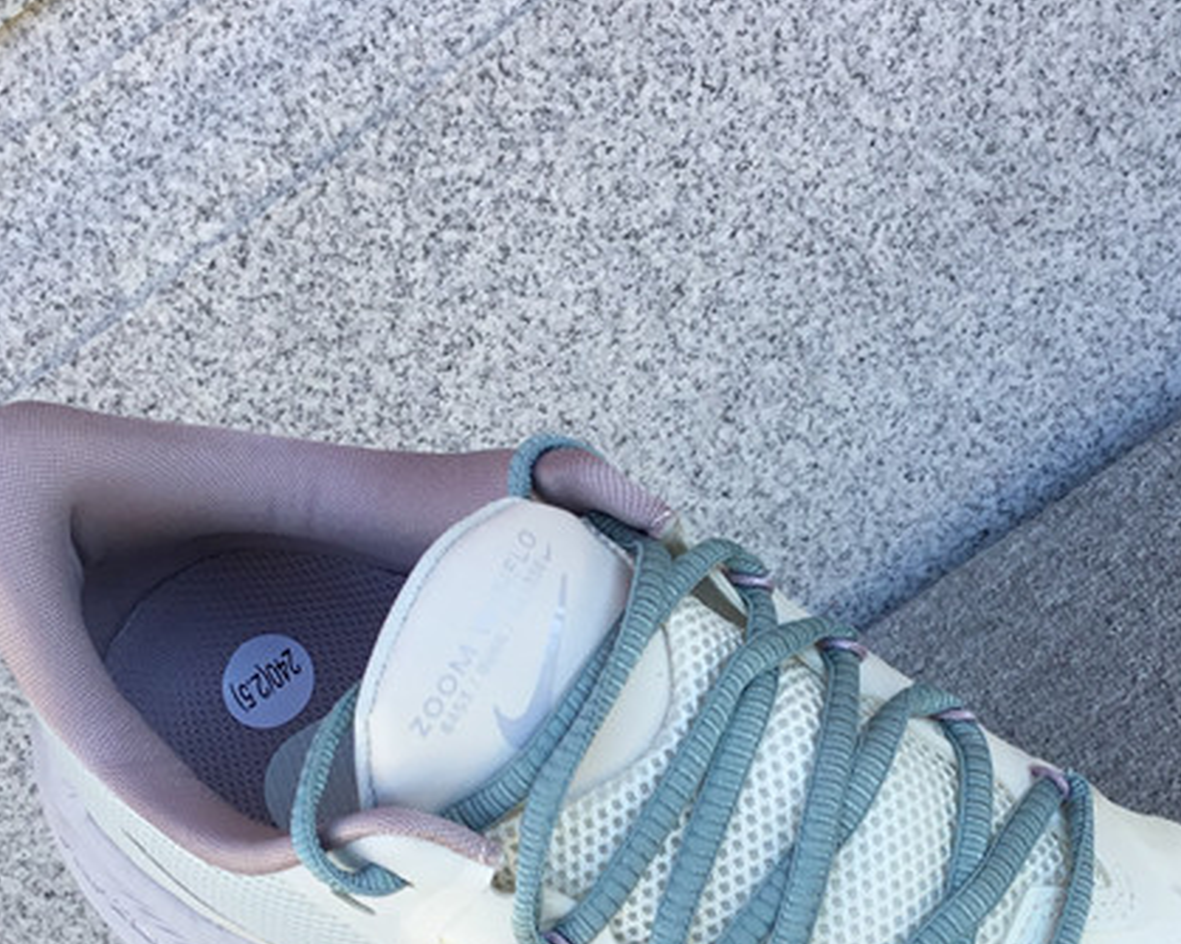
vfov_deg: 22.8
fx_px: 2271
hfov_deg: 29.0
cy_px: 875
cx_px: 744
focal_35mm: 65
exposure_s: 1/139
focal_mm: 3.3
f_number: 2.4
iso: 25
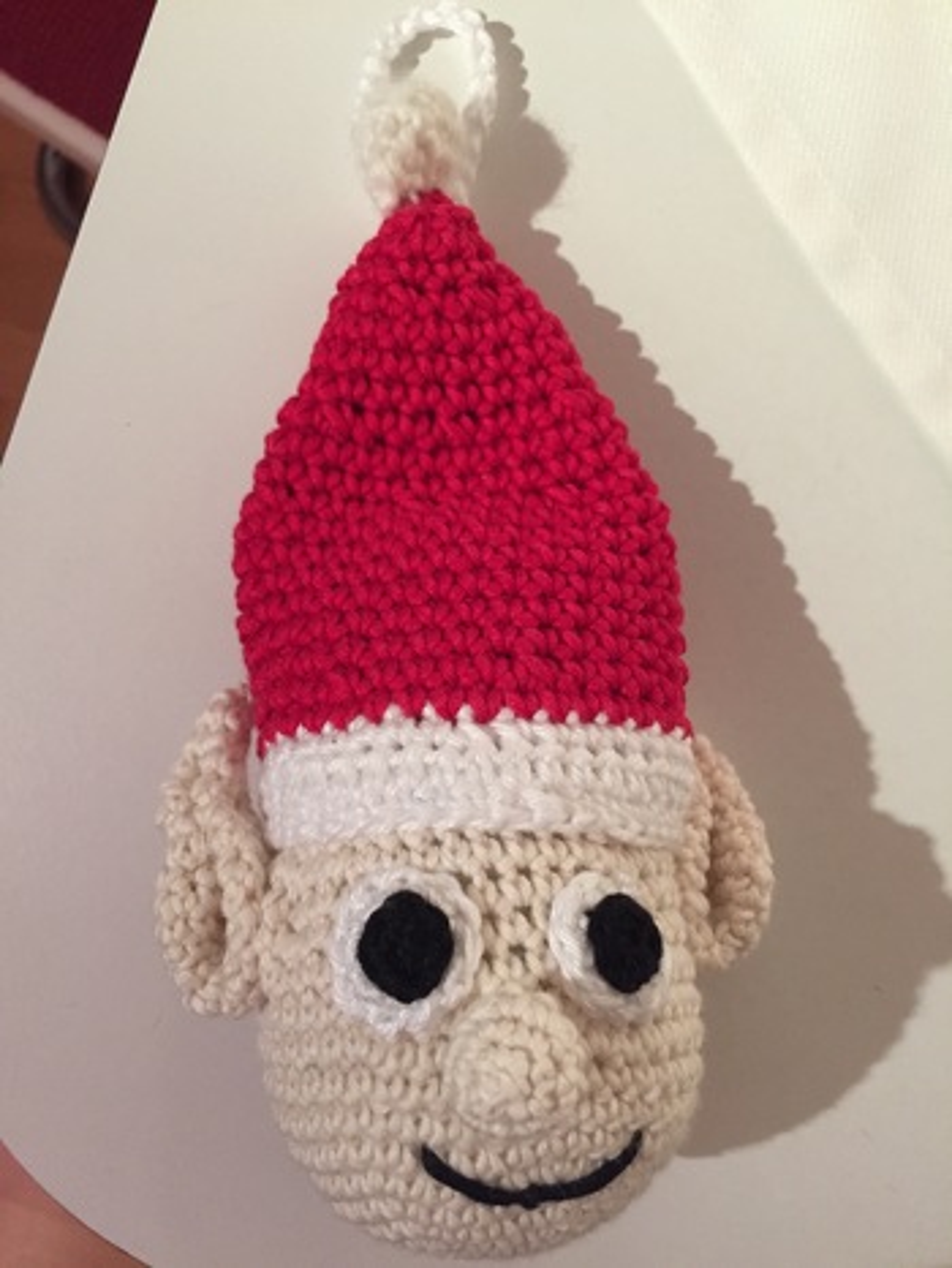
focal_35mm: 29
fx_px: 1062
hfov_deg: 48.3
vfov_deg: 61.6
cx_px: 476
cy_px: 634
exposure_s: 1/33
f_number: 2.2
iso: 250
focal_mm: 4.15
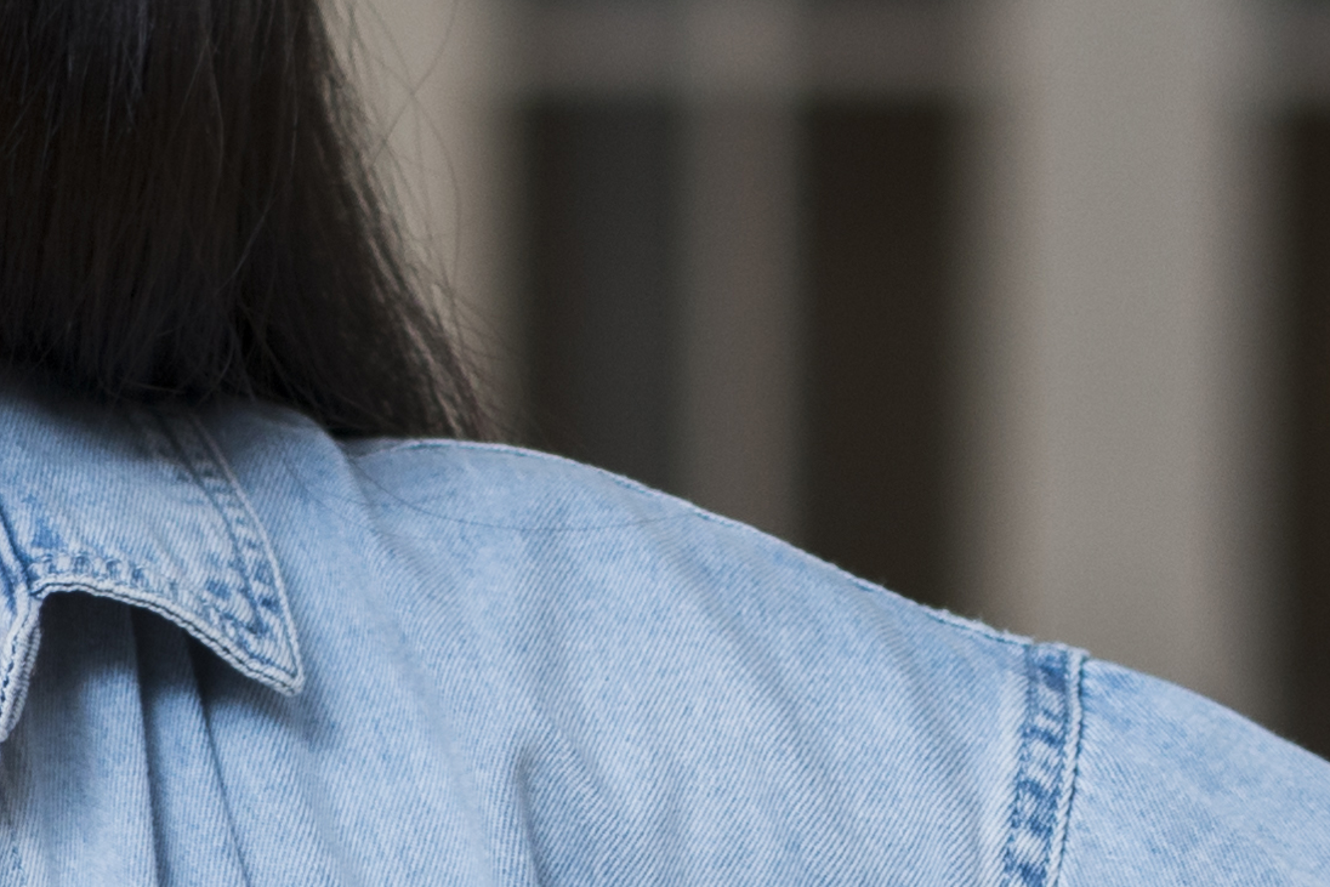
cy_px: 1113
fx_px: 21097
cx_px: 627
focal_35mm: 571
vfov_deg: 2.4
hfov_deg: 3.6
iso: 250
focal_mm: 85
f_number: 3.2
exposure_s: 1/125
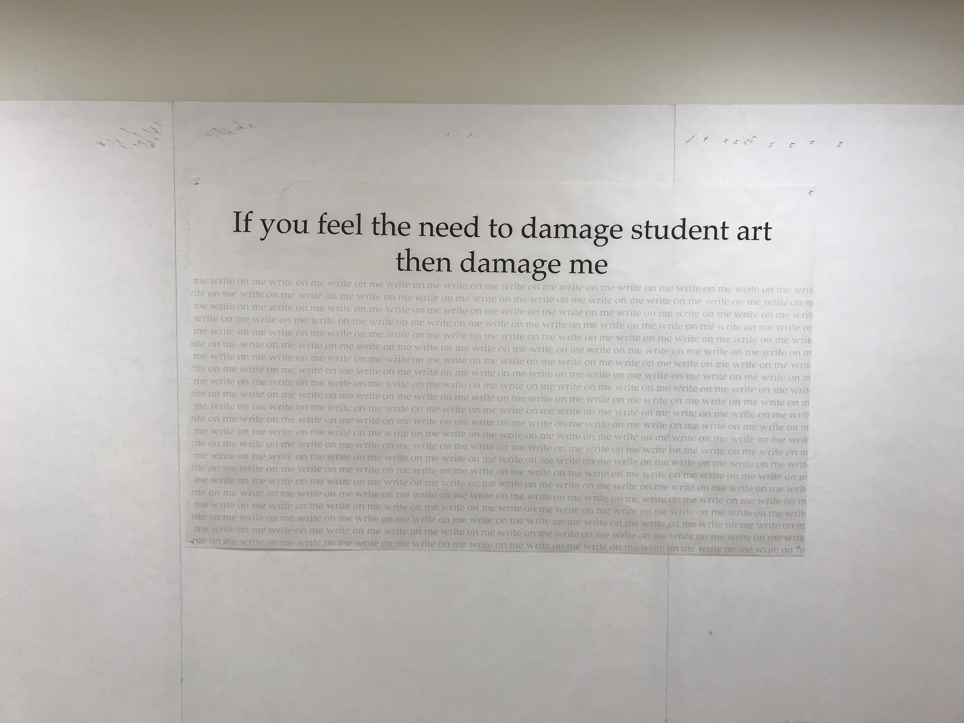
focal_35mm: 28
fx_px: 780
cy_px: 362
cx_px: 482
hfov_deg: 63.4
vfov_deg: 49.7
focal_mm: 3.99
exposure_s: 1/40
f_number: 1.8
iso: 25
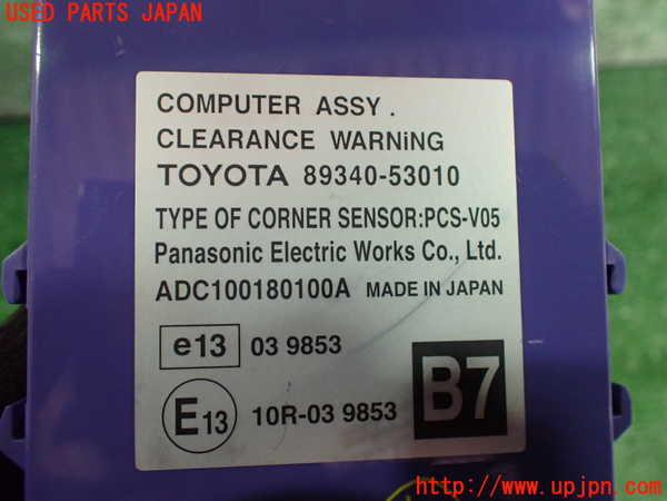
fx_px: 578
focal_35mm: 30
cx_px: 334
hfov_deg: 60.0
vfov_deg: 46.8
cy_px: 250
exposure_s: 1/60
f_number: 2.3
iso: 800
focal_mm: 5.4
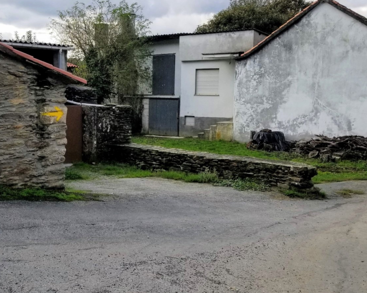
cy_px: 161
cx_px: 103
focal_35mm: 46
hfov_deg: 39.5
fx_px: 500
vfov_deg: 32.7
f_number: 1.7
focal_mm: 4.3
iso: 50
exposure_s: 1/1464
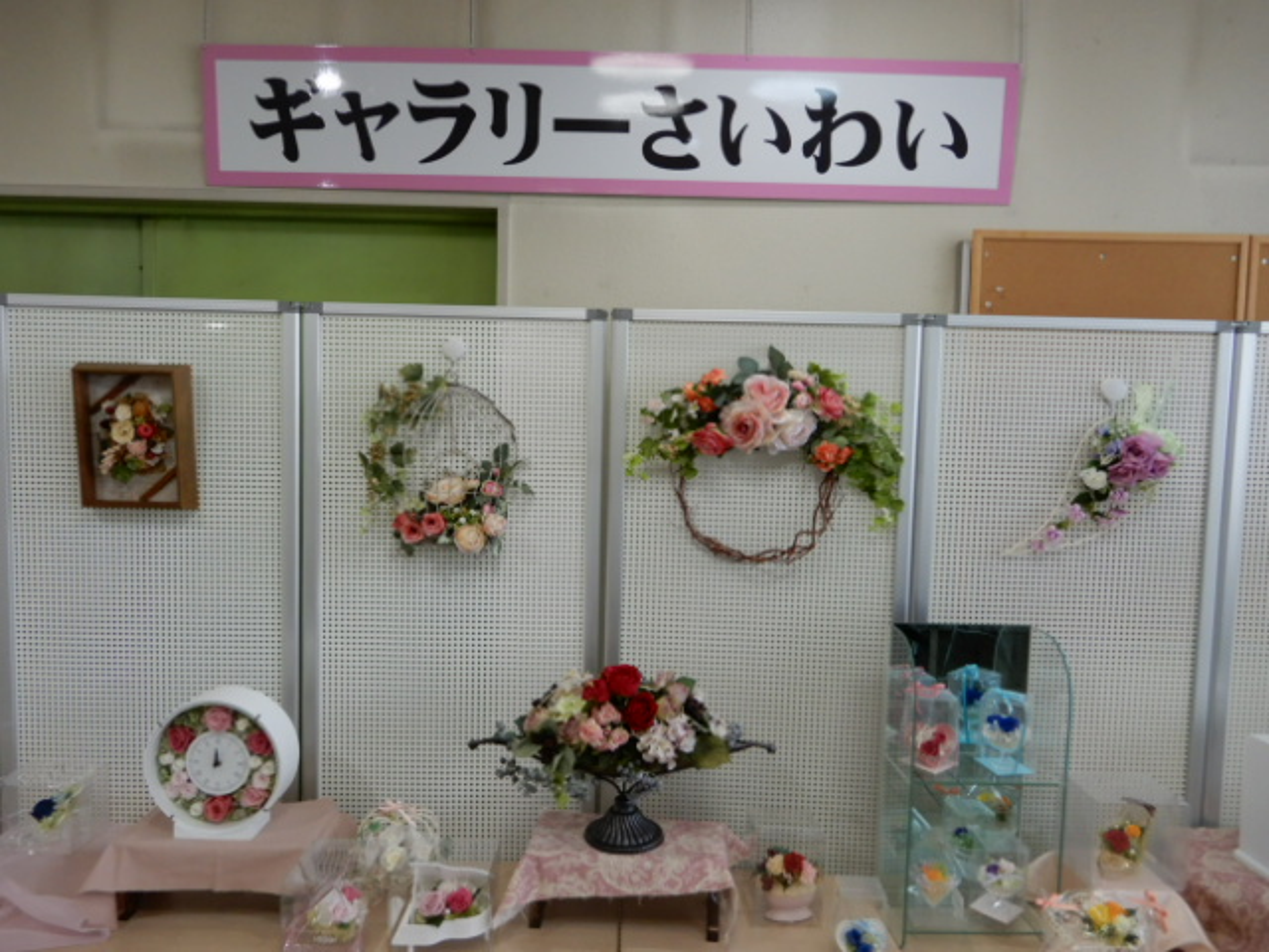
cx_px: 634
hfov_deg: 71.6
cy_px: 476
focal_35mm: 24
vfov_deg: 56.8
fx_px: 880
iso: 220
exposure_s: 1/30
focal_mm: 4.3
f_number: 3.4
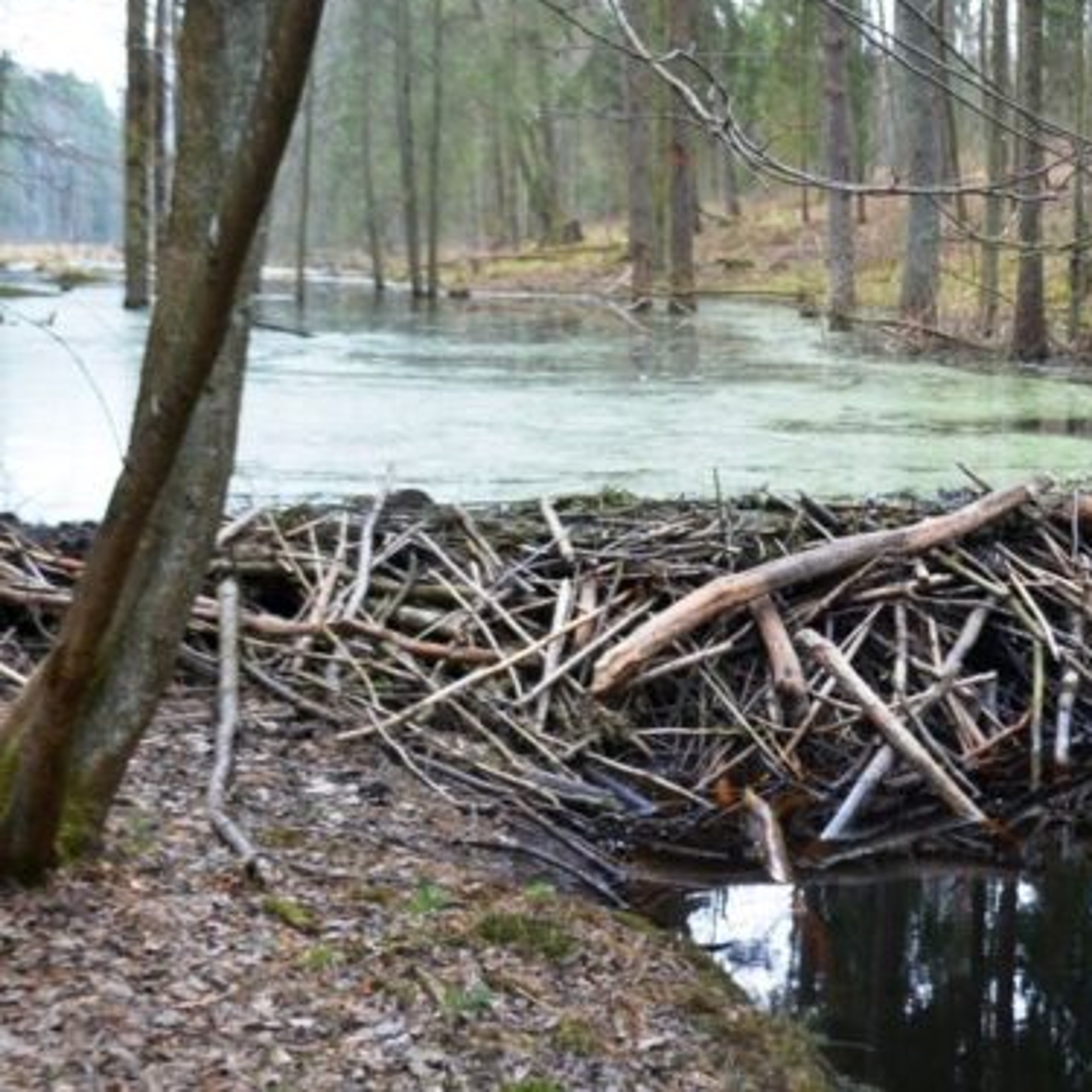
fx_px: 2034
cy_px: 421
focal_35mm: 57
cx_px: 833
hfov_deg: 29.5
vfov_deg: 29.9
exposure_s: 1/125
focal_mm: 24
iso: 360
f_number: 5.6
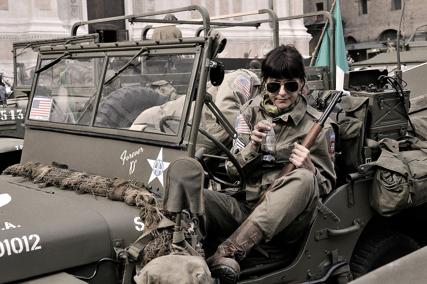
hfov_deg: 36.9
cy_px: 142
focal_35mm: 54
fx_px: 640
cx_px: 214
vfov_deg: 25.0
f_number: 5.6
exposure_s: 1/500
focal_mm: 36
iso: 200
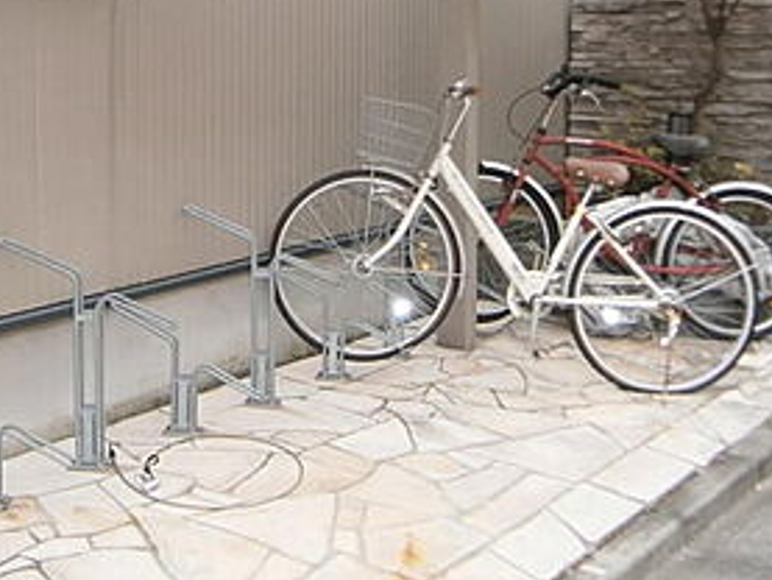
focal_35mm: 60
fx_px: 1339
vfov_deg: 23.7
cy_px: 47
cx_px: 248
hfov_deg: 31.9
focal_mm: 4.7
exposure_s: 1/125
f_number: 2.8
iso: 80
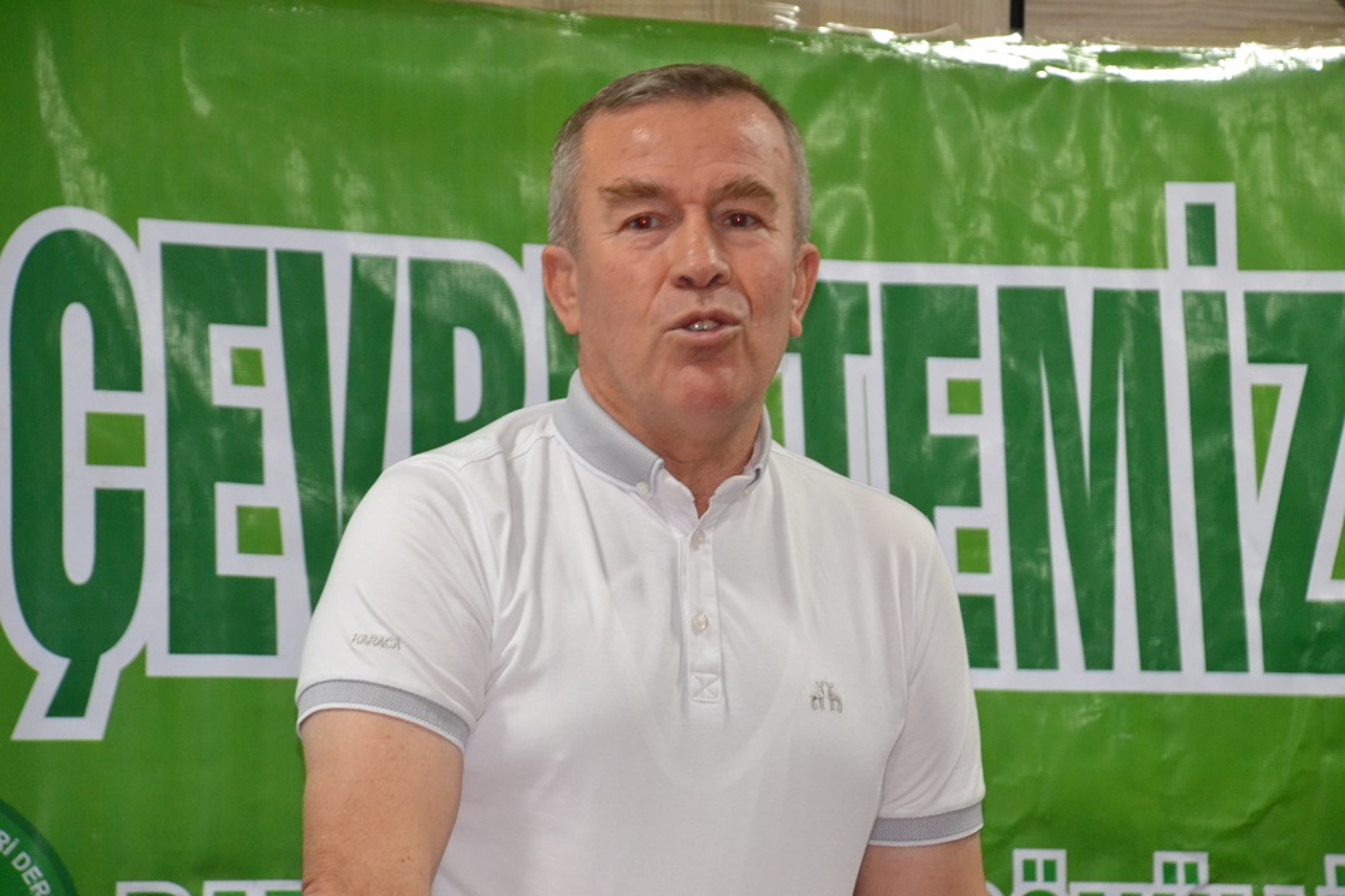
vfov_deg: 8.7
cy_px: 448
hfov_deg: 13.0
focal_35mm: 158
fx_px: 5883
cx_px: 672
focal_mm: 105
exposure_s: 1/60
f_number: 5.6
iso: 2500
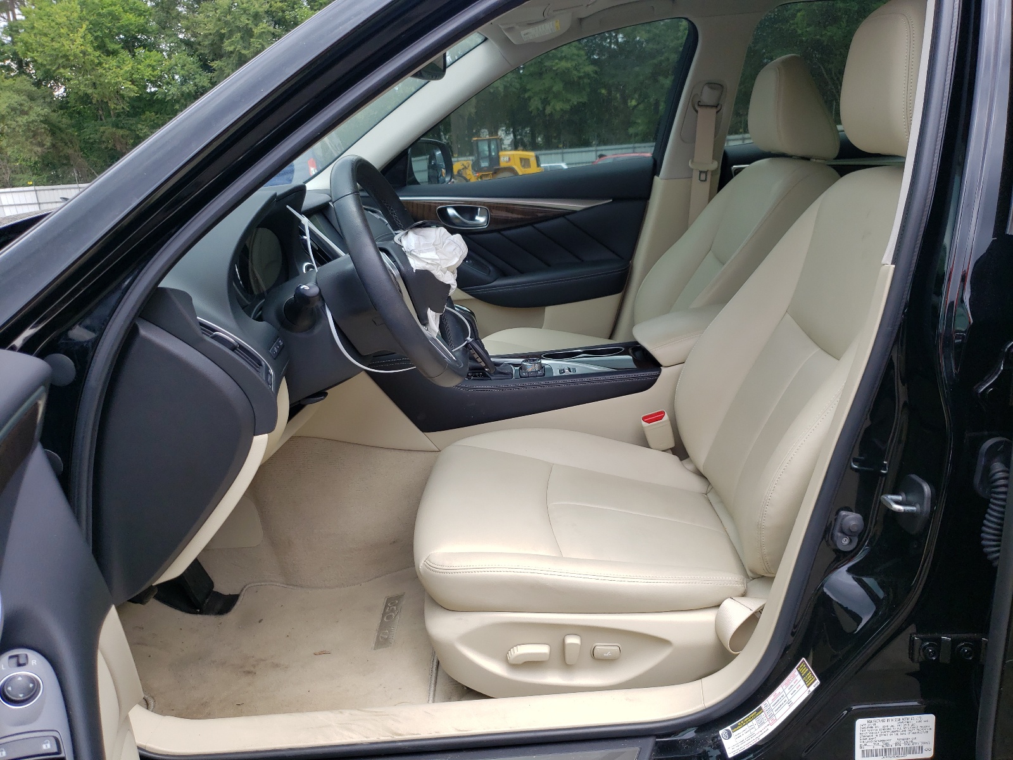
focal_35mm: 26
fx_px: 761
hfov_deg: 67.3
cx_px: 506
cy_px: 380
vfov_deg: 53.1
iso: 50
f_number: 1.5
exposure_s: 1/588
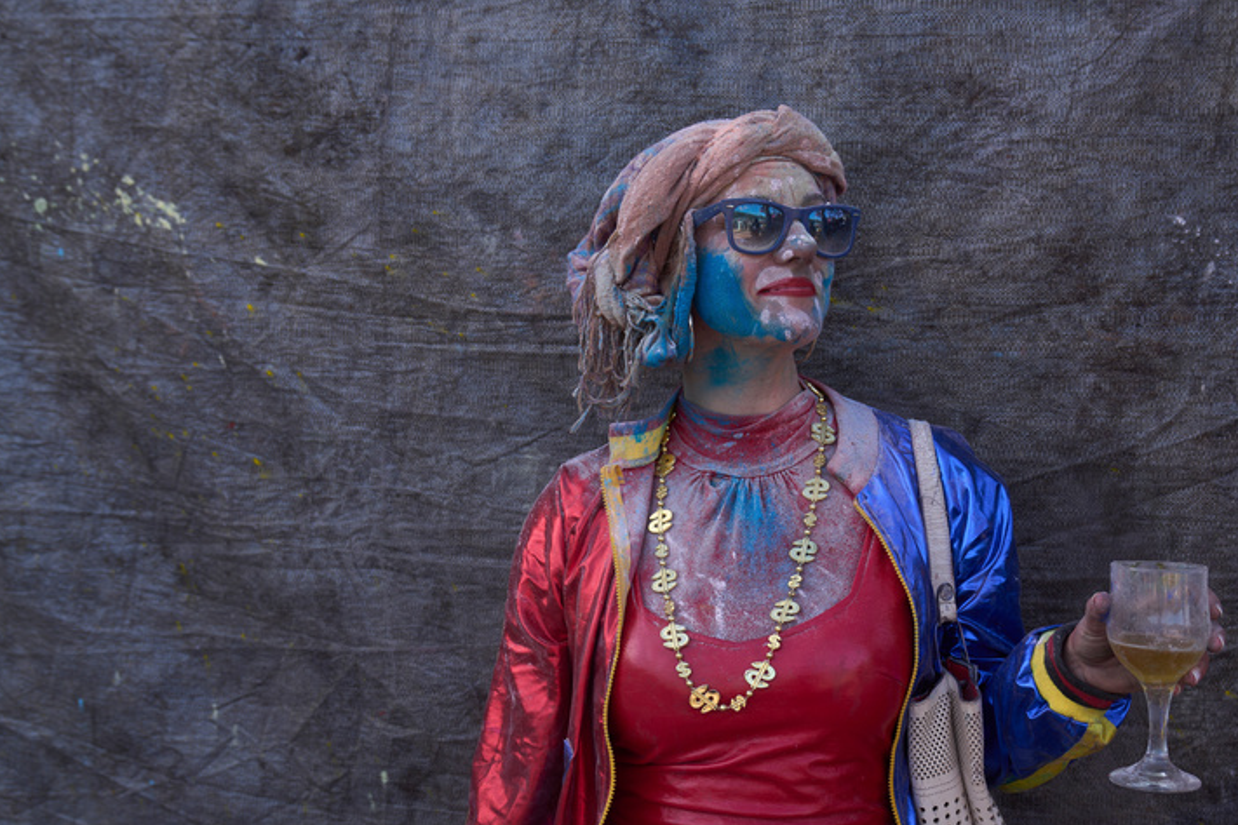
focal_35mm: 49
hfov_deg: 40.0
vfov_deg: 27.5
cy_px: 368
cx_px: 784
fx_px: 1685
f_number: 3.5
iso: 100
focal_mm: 34
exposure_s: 1/200
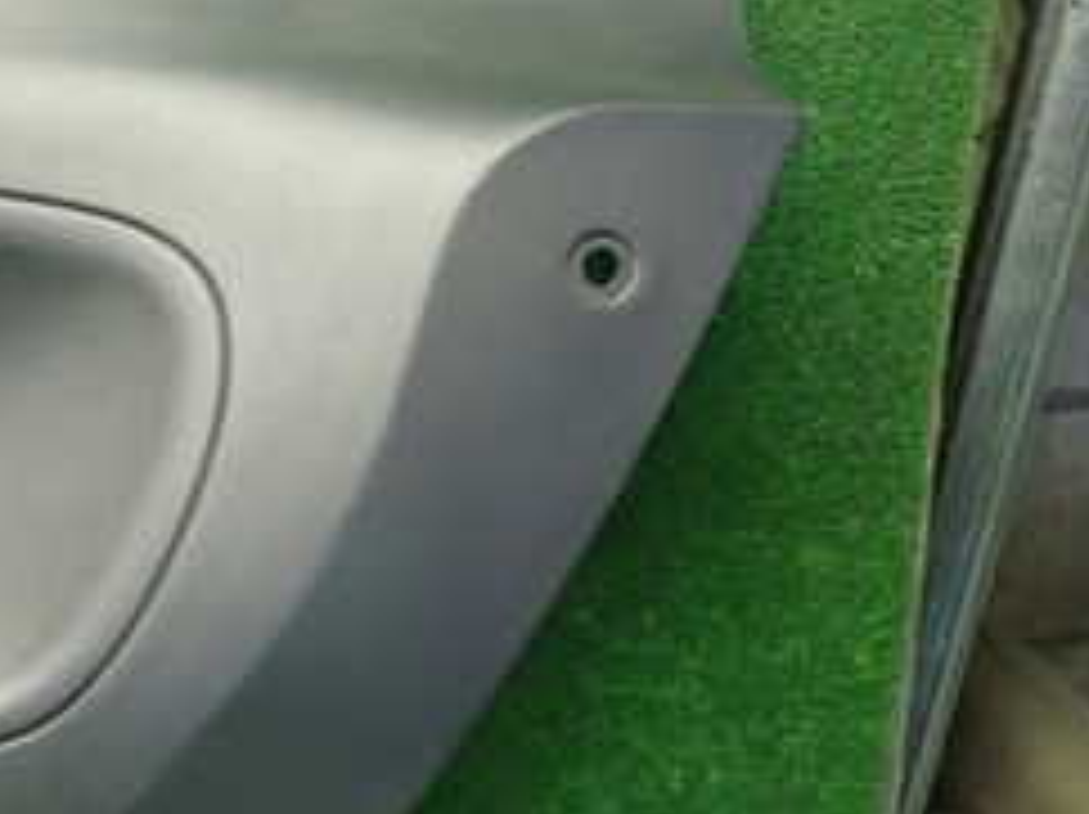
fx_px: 1949
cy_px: 571
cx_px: -243
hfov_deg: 27.2
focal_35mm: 62
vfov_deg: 23.5
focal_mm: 4.5
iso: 200
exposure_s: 1/30
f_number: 2
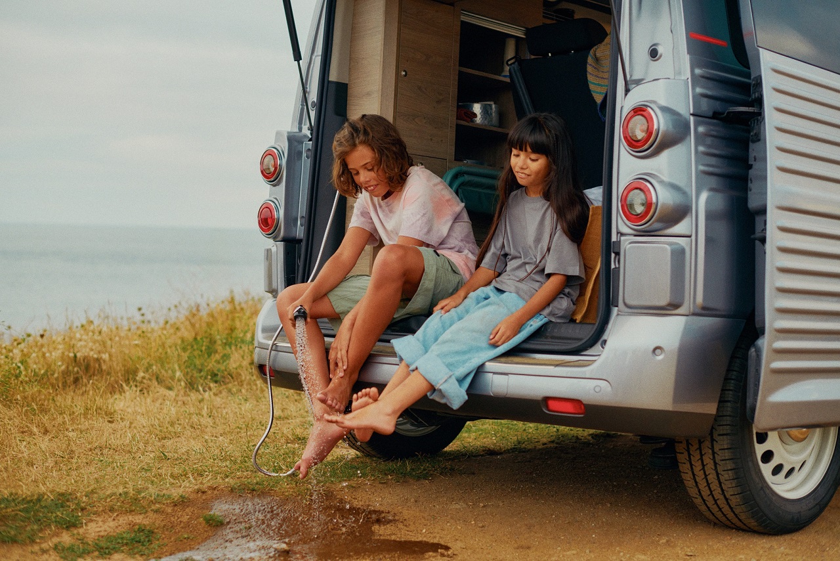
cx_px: 420
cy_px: 280
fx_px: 1167
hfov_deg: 39.6
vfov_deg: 27.0
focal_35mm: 50
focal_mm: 50
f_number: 2.8
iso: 250
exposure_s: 1/1600
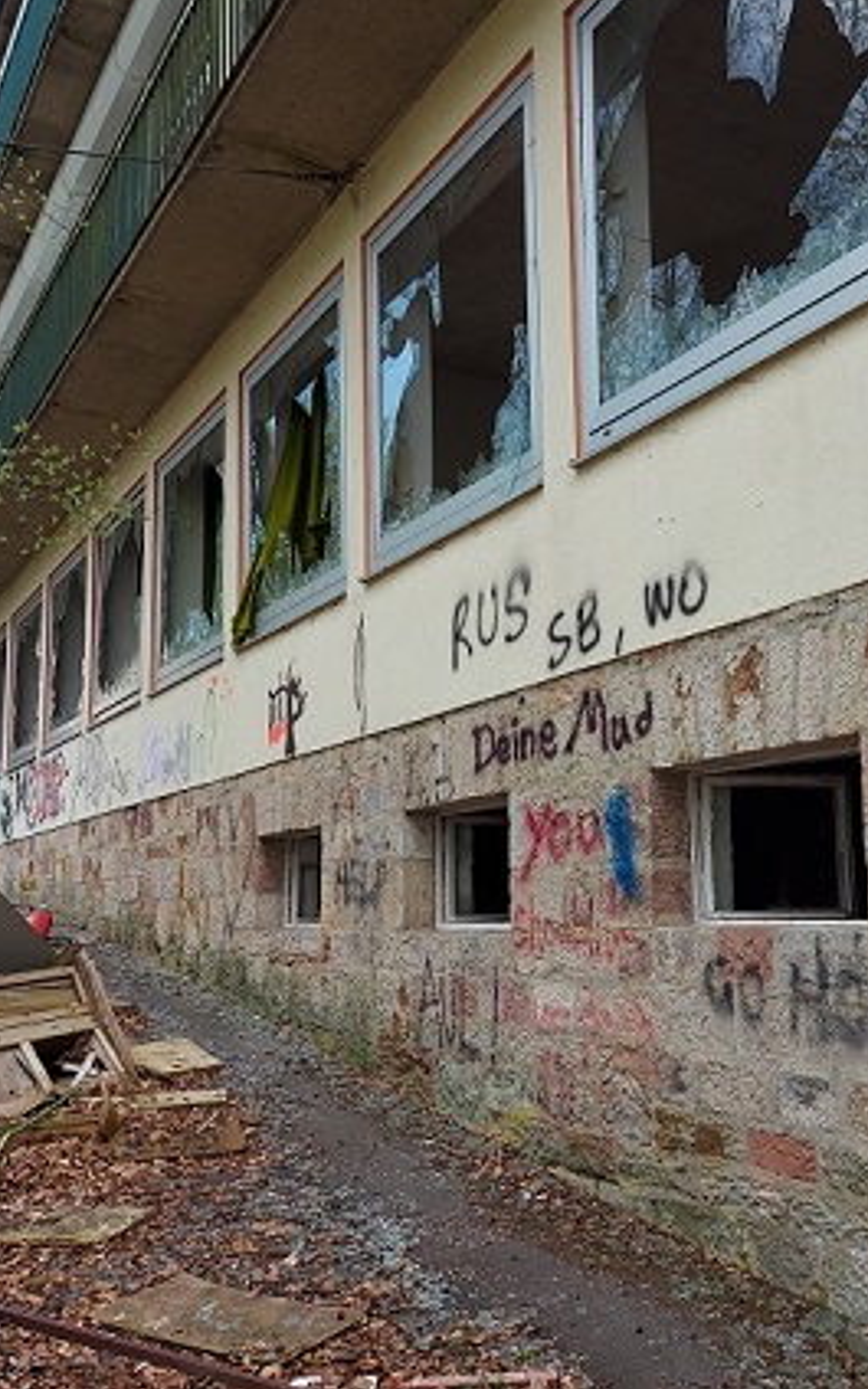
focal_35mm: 35
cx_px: 671
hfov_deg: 35.3
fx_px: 1325
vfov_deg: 55.3
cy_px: 678
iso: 32
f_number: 1.8
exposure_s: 1/320
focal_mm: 5.23
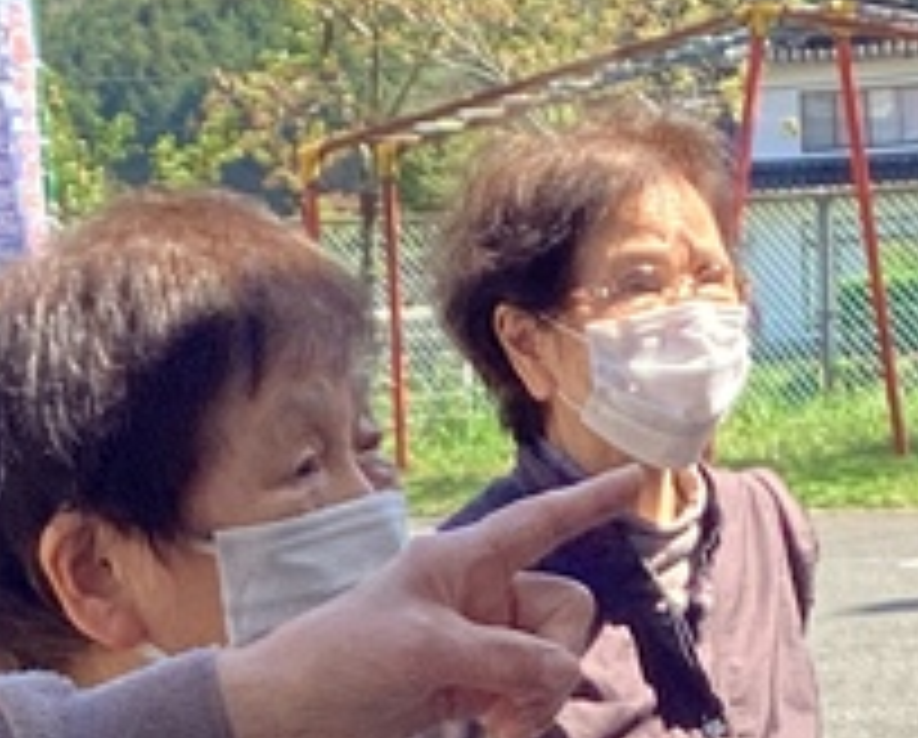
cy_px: 940
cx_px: 608
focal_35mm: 148
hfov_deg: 13.0
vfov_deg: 10.3
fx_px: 4029
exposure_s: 1/309
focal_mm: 3.3
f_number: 2.4
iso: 25
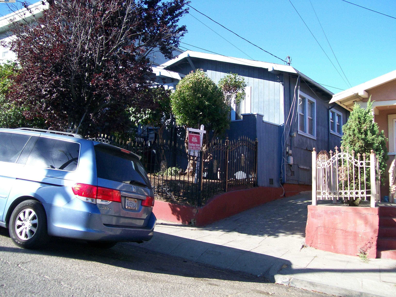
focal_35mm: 36
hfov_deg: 51.4
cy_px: 148
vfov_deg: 39.7
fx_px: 412
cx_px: 198
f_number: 2.7
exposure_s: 1/471
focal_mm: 6
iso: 80
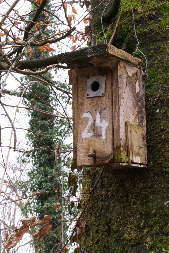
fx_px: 527
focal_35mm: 75
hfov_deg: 18.2
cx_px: 84
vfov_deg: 27.0
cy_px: 126
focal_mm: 50
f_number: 22
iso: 3200
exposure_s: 1/60
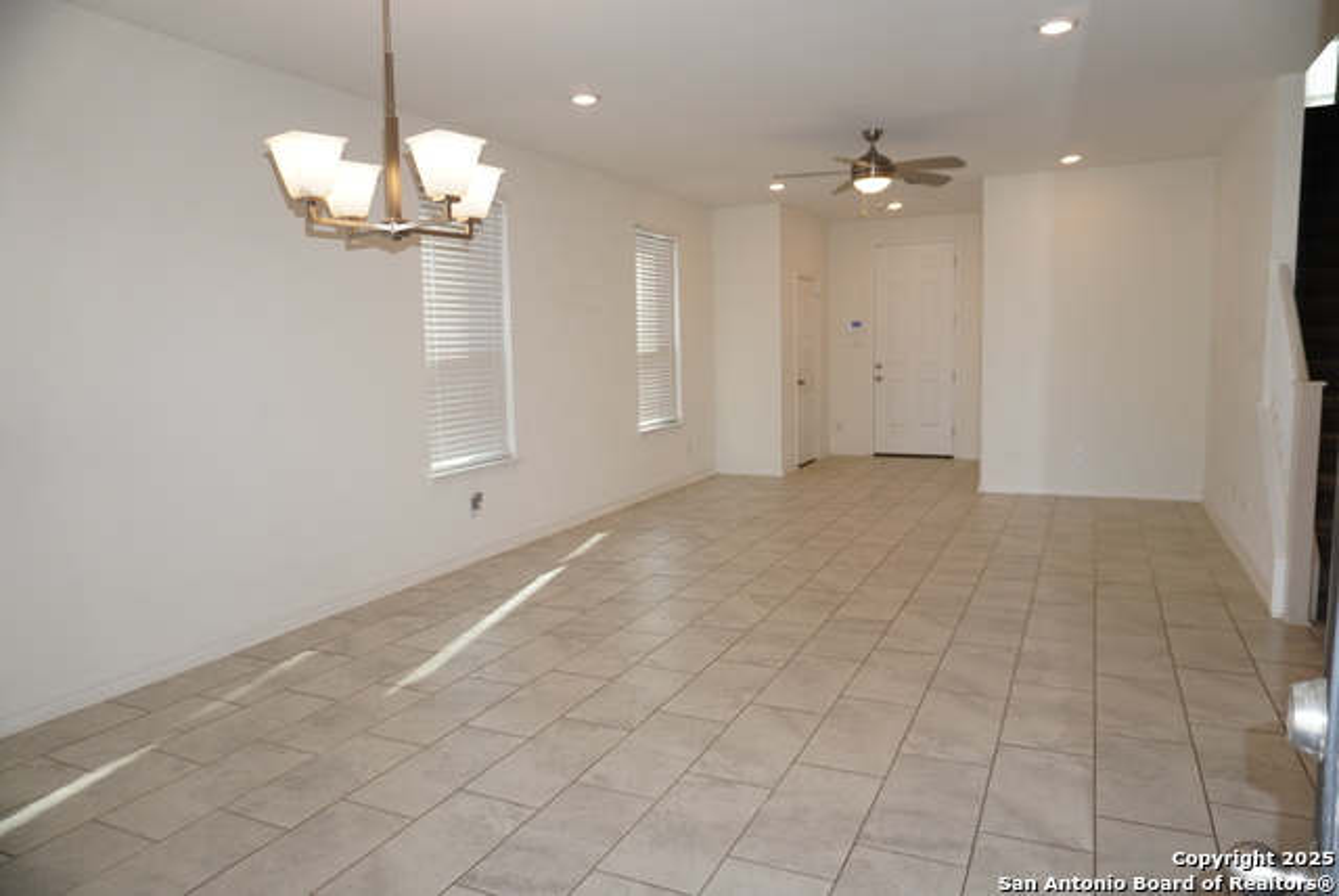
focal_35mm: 24
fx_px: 893
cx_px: 670
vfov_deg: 53.2
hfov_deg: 73.7
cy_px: 448
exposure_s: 1/160
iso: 320
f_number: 3.5
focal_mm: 16
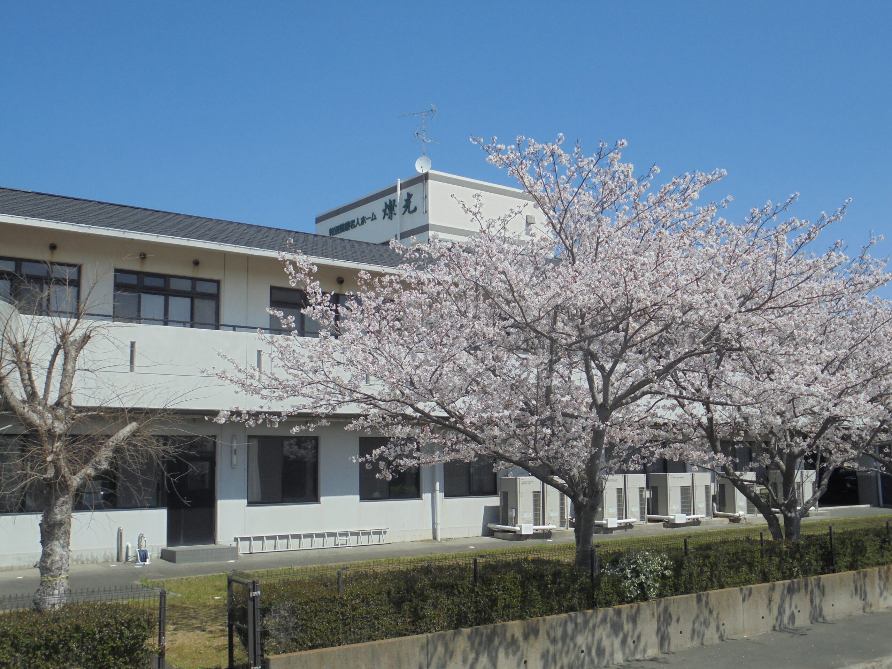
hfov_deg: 49.0
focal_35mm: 38
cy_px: 334
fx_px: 979
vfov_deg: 37.7
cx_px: 446
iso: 100
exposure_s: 1/125
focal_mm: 6.9
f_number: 13.3
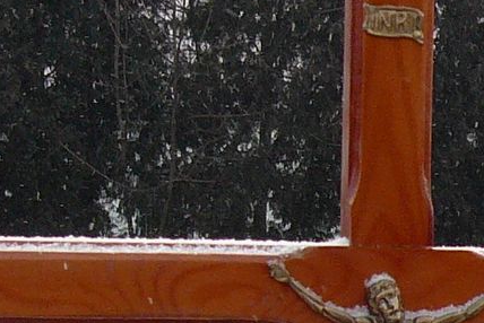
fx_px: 2744
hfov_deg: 10.0
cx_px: 447
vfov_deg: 6.6
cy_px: 527
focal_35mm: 204
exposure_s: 1/160
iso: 100
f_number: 3.1
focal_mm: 6.1
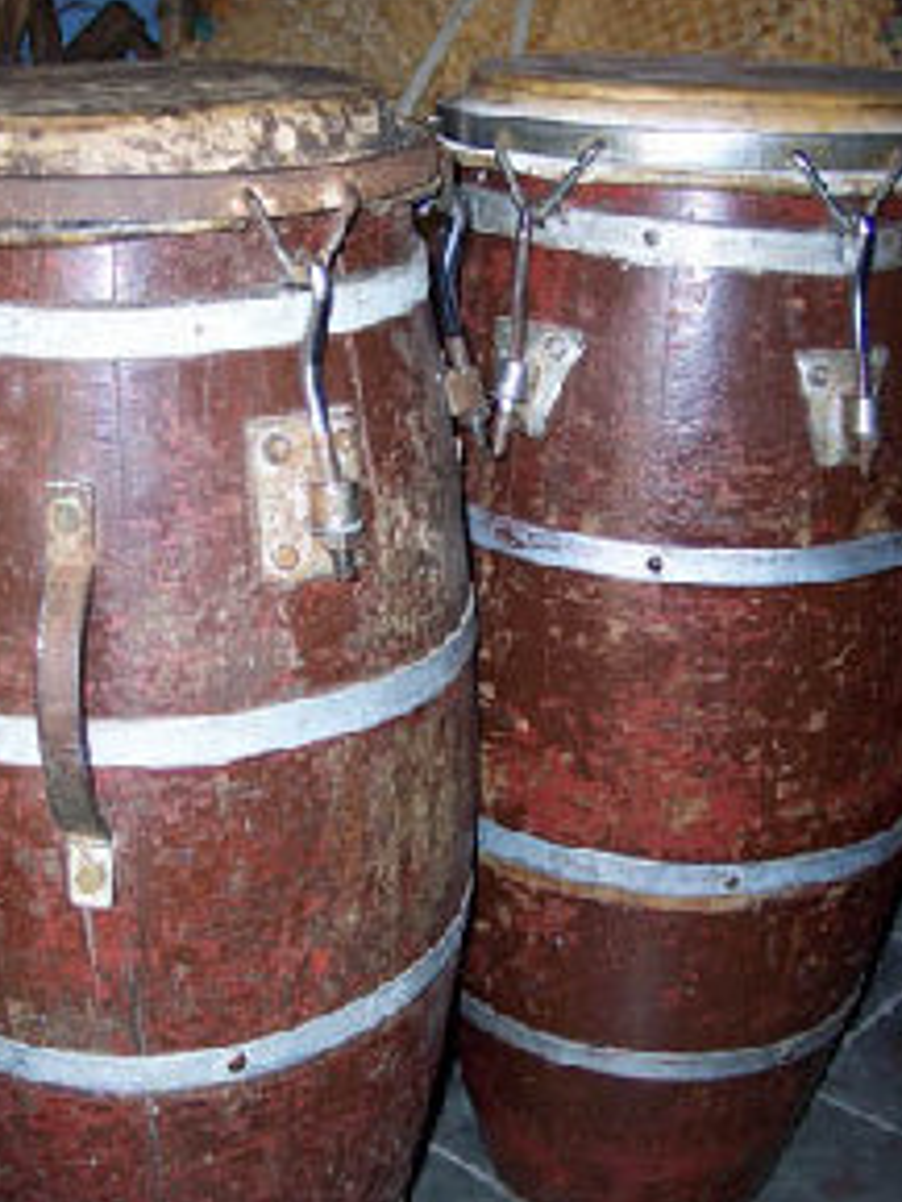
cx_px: 395
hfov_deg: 27.0
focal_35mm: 54
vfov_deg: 35.5
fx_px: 1875
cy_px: 607
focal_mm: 8
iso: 100
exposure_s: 1/60
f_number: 2.8
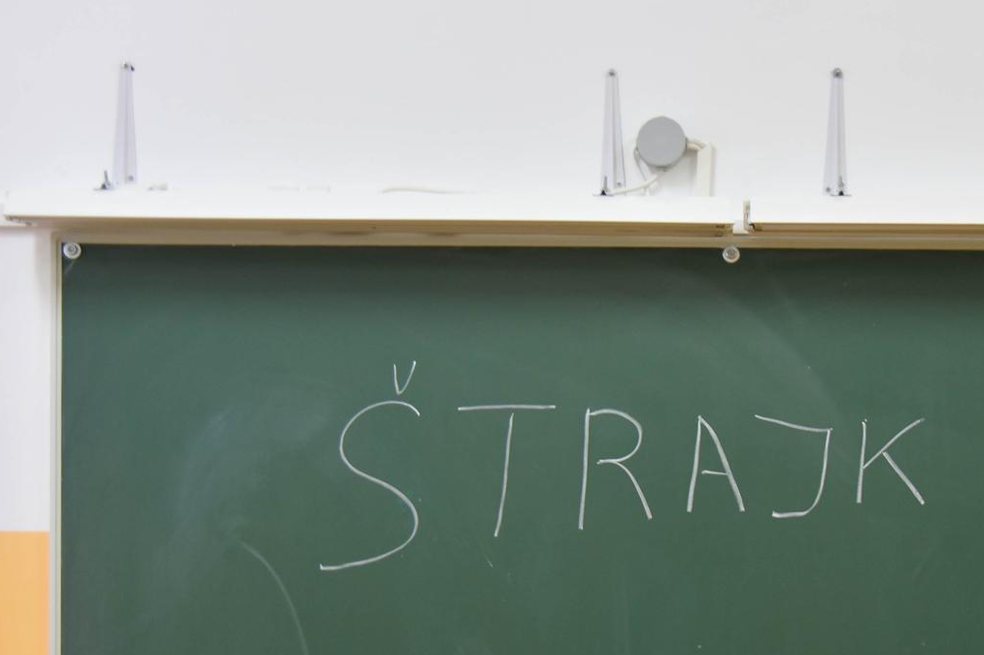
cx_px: 726
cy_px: 480
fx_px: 1640
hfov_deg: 32.8
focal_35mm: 60
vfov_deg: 22.4
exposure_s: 1/30
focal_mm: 38
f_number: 4
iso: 1250
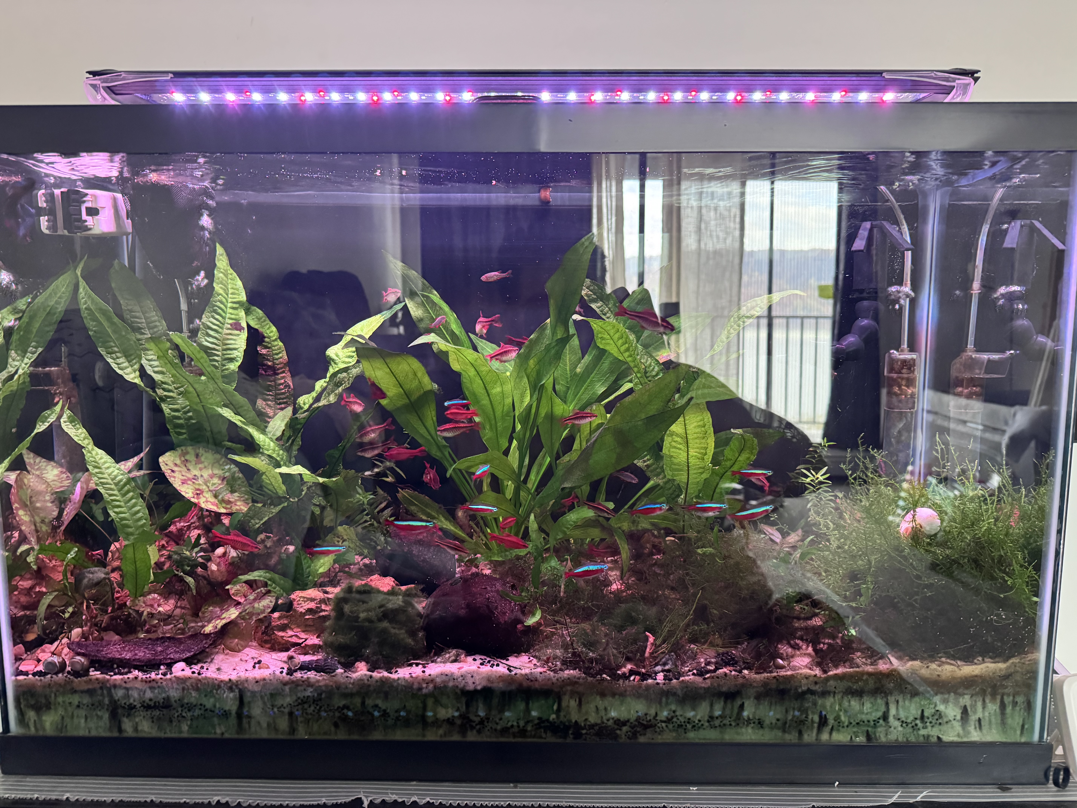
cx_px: 538
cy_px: 404
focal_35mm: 24
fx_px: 747
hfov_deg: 71.6
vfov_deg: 56.8
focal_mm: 6.76
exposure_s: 1/60
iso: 800
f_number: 1.78
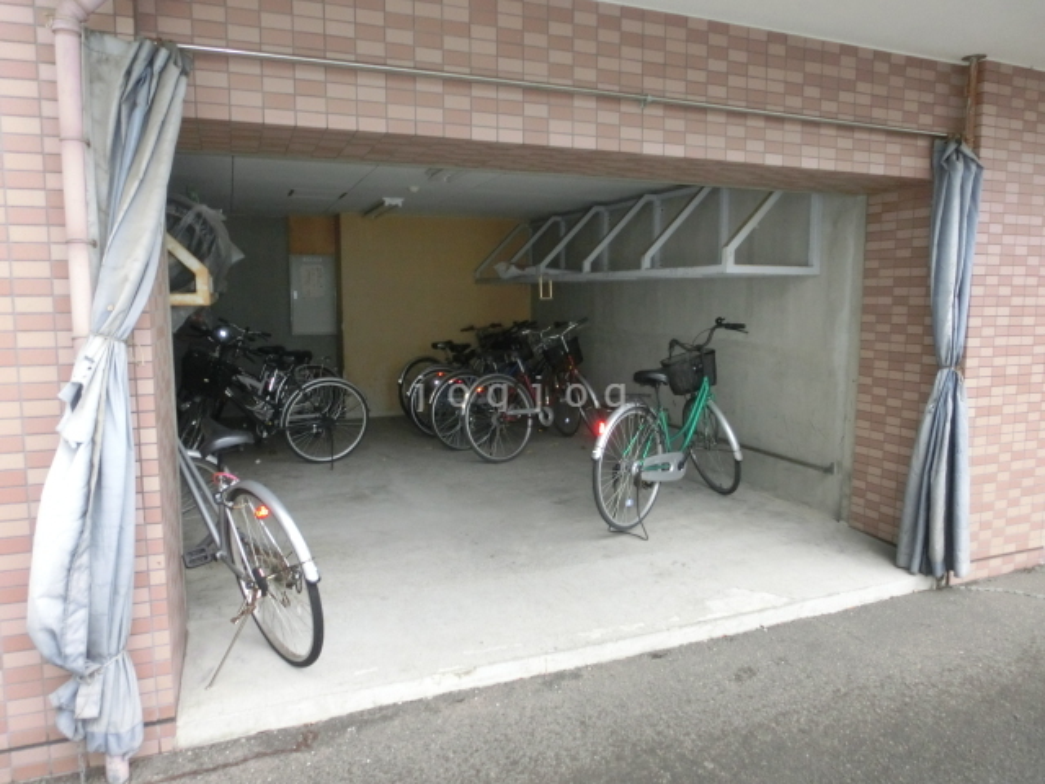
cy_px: 392
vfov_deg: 56.8
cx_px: 522
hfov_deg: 71.6
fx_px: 725
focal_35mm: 24
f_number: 3
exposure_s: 1/80
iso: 400
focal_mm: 4.24
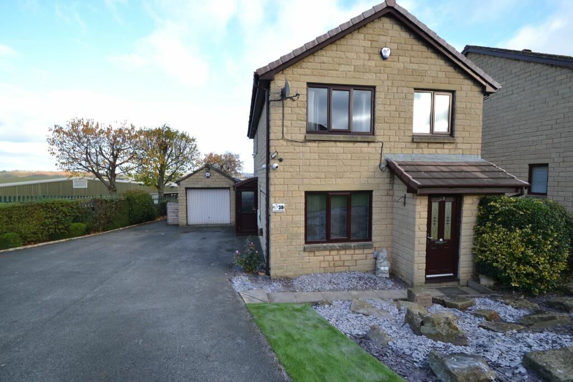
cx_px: 286
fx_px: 239
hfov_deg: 100.4
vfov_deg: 77.3
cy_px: 191
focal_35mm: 15
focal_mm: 10
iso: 140
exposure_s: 1/125
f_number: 5.6
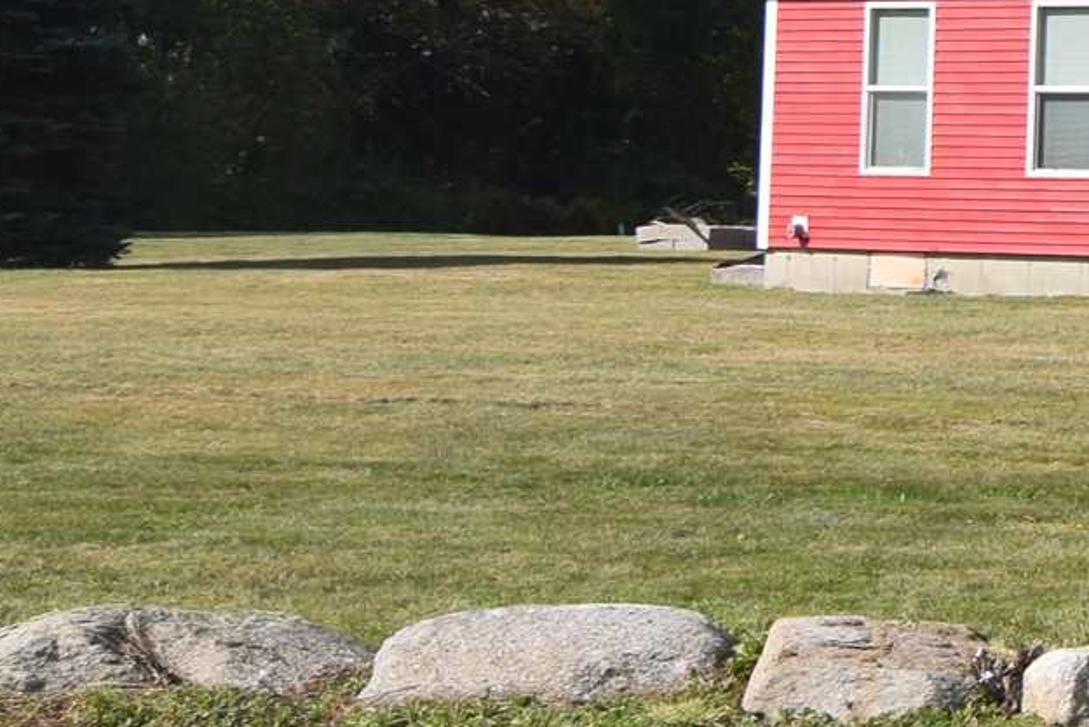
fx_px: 3570
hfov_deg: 15.0
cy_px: -17
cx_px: 1981
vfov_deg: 11.5
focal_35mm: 118
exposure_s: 1/200
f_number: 10
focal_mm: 16
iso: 100
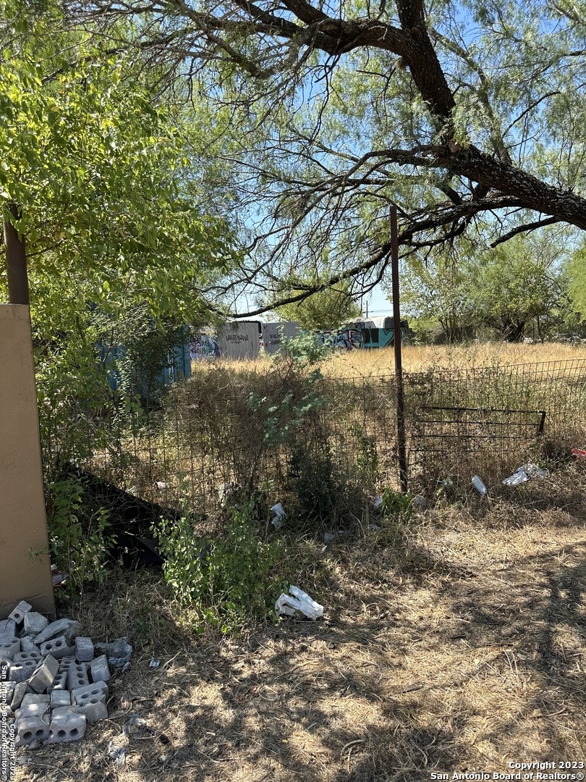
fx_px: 542
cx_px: 293
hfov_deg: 56.8
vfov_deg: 71.6
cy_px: 391
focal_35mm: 24
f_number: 1.78
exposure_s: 1/1289
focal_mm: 6.86
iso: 80
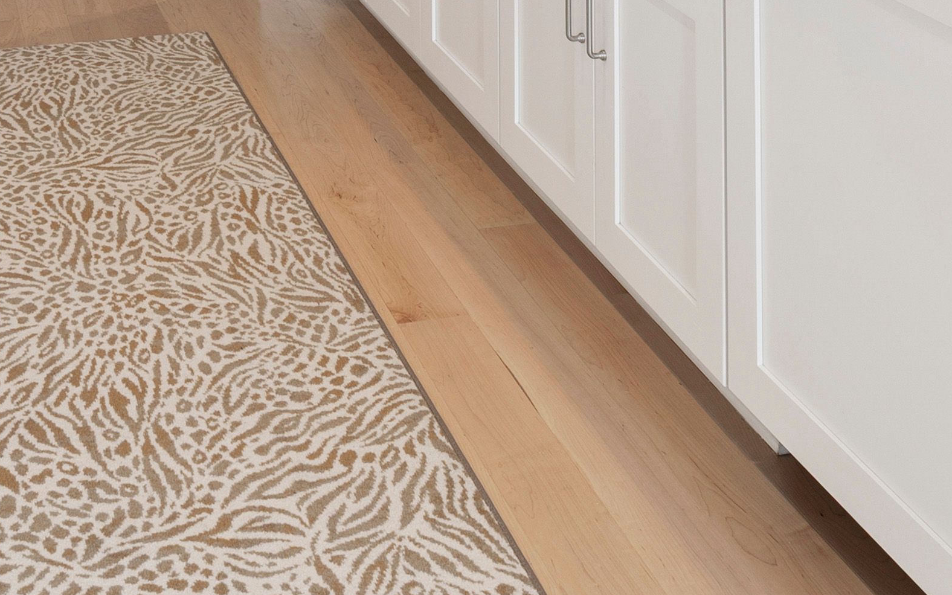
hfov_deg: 36.7
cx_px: 243
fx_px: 1401
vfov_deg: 18.2
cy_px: -514
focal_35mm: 54
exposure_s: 1/8
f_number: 8
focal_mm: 10
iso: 100
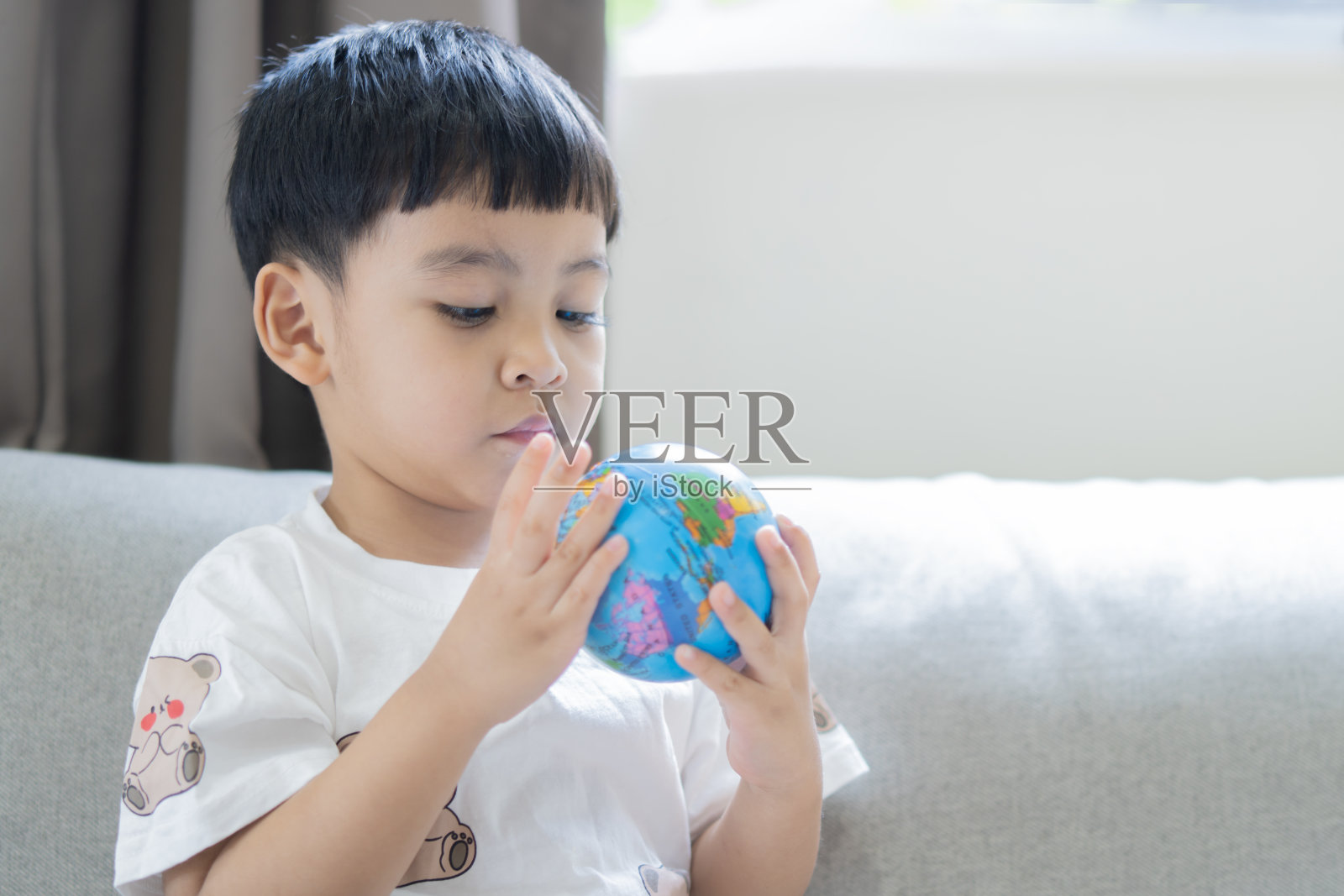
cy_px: 448
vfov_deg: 20.2
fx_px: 2520
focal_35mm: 68
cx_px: 672
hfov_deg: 29.9
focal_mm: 45
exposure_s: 1/40
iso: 125
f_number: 1.8
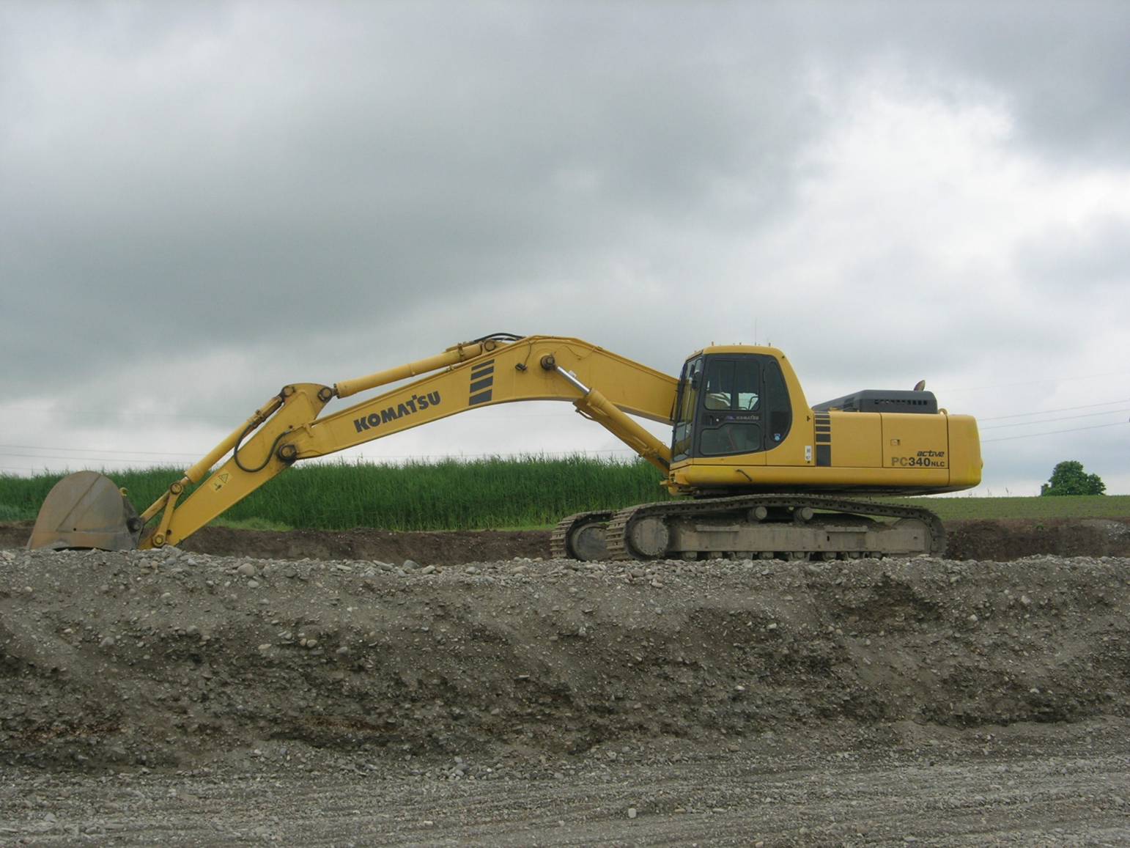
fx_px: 1665
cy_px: 424
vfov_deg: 28.6
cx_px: 565
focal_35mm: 51
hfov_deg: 37.5
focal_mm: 10.6
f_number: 5.4
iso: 64
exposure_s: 1/161
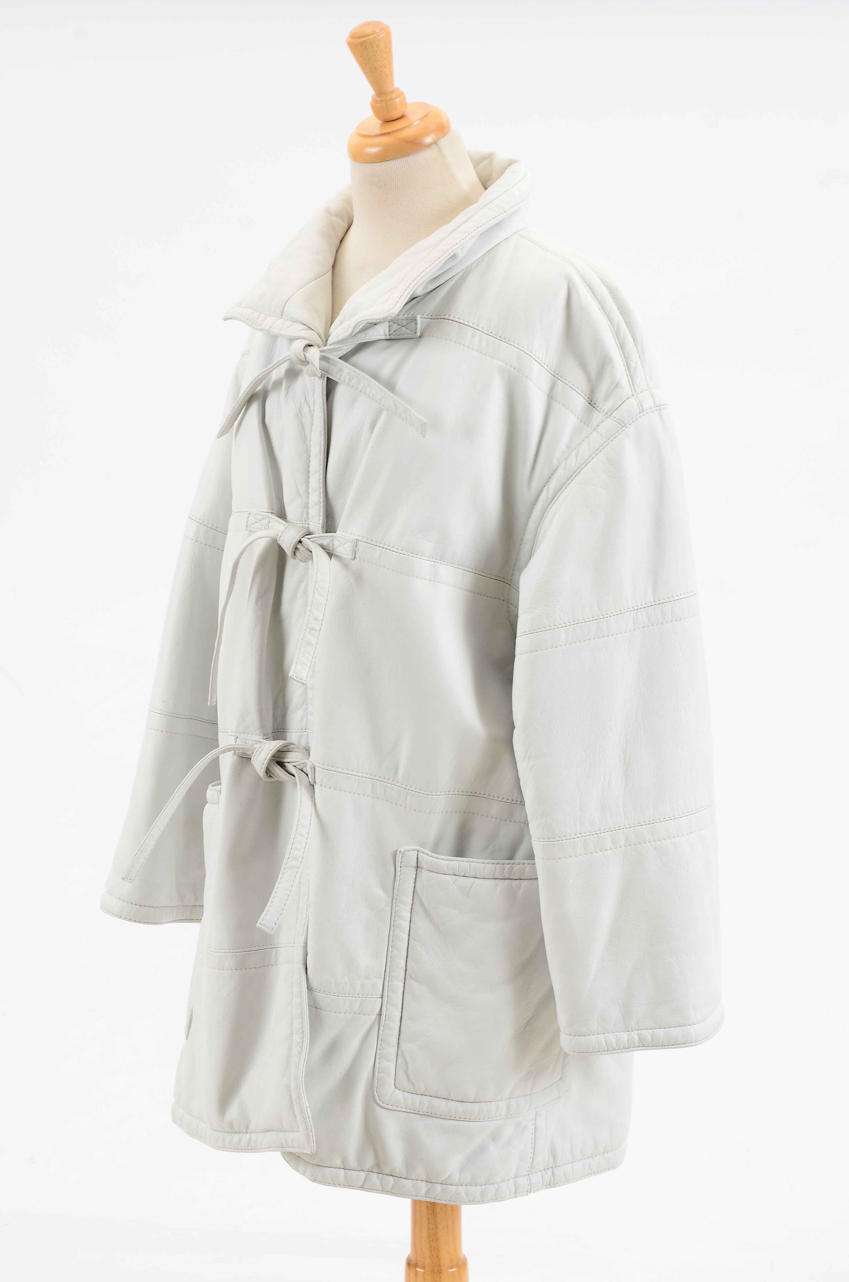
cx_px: 424
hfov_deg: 15.6
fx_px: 3091
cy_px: 641
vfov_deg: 23.4
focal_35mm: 87
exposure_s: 1/80
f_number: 8
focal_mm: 58
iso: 160
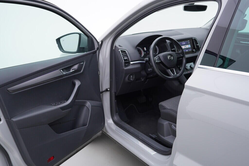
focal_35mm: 36
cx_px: 124
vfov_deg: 36.9
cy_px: 83
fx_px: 249
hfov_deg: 53.1
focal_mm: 24
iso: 125
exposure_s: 1/50
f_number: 3.2
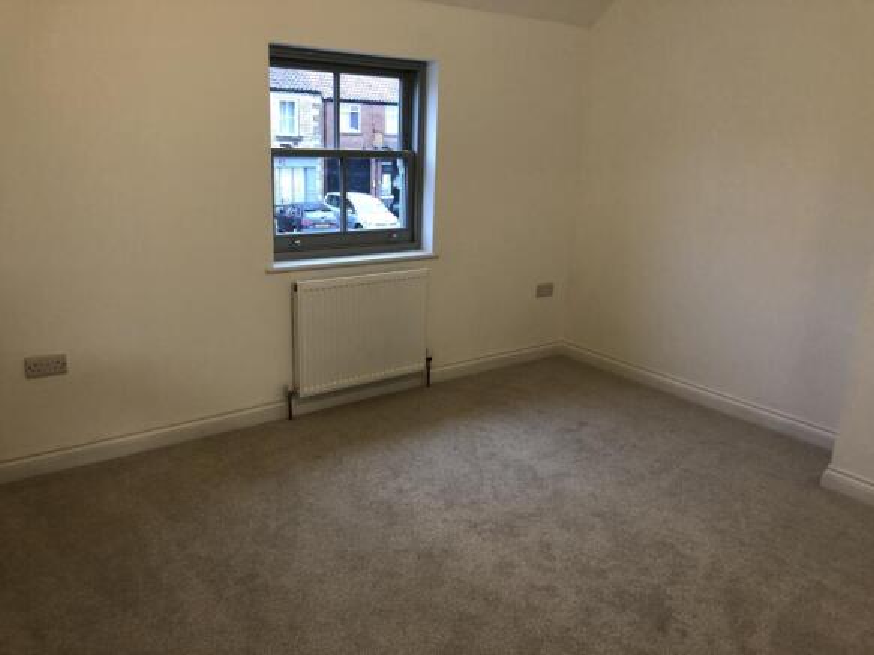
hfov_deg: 63.5
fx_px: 707
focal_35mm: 28
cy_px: 328
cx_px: 437
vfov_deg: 49.7
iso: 64
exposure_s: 1/17
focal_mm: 3.99
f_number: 1.8
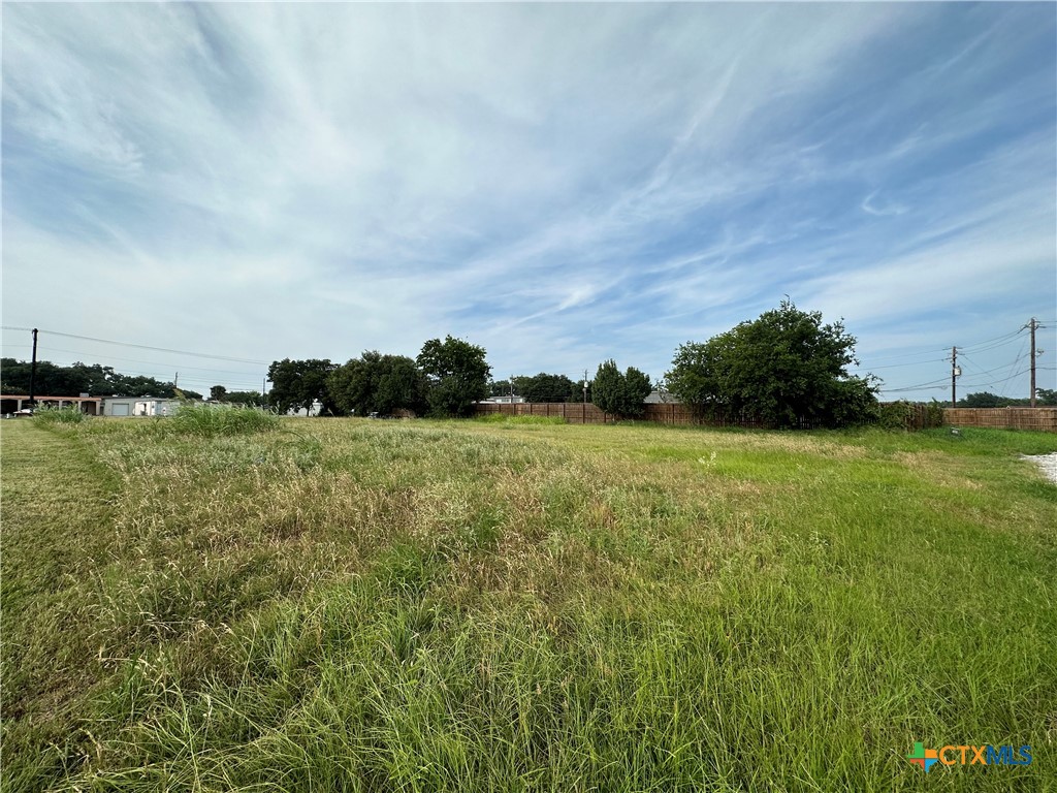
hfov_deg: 102.1
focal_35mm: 14
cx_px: 528
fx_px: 427
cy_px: 396
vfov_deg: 85.7
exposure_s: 1/1531
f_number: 2.2
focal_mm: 2.22
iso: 40
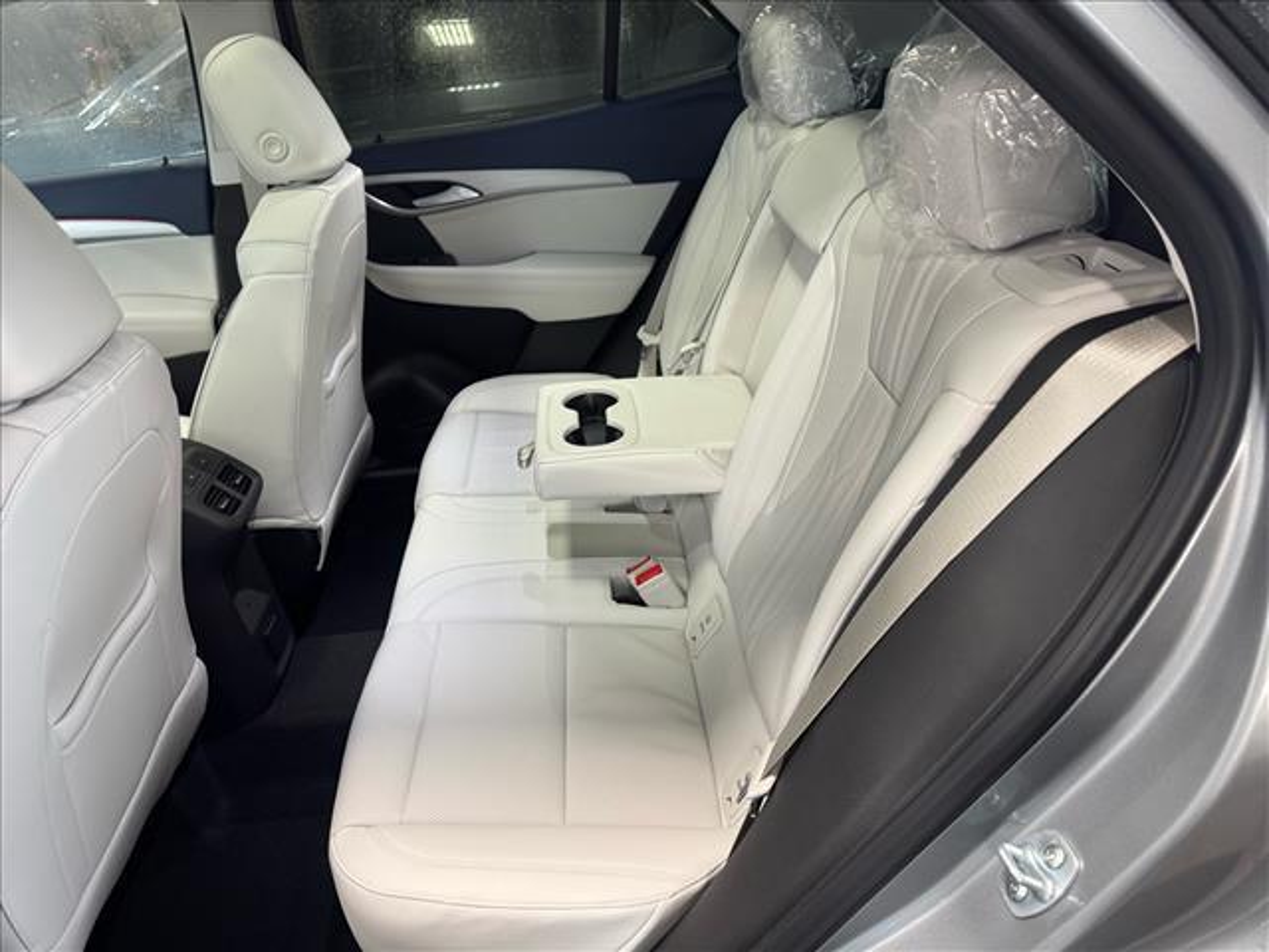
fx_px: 880
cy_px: 476
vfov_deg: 56.8
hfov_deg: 71.6
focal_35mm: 24
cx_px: 634
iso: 200
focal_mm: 6.76
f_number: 1.78
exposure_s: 1/40
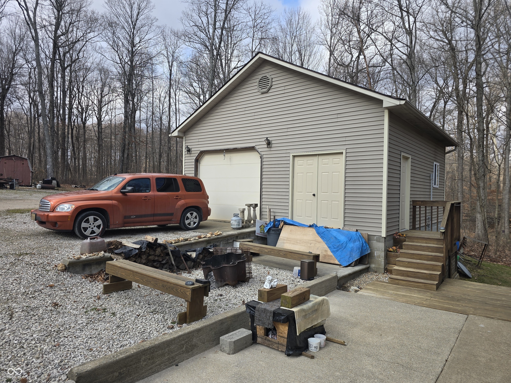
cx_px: 256
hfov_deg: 73.9
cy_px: 192
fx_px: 340
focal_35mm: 23
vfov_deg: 58.9
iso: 12
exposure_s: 1/439
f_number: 1.7
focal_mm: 6.3
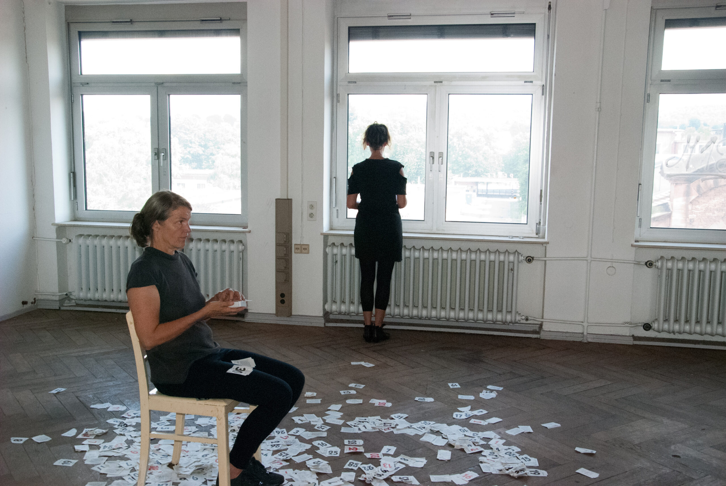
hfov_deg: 51.2
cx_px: 363
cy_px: 243
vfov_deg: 35.6
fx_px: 757
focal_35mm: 38
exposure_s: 1/200
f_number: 8
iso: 2500
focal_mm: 25
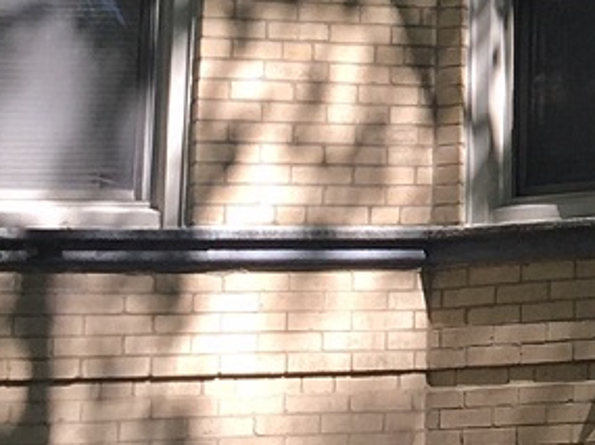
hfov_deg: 11.3
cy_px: -305
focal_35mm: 163
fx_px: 2798
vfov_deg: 8.8
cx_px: 1090
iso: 25
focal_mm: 4.15
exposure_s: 1/386
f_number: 2.2
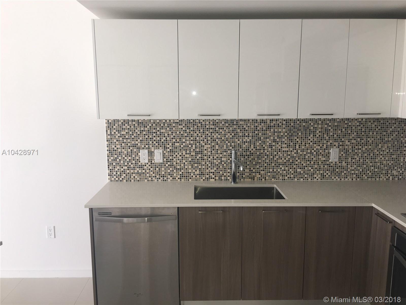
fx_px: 340
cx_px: 203
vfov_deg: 48.2
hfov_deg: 61.7
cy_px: 152
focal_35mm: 29
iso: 25
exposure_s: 1/30
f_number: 2.2
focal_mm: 4.15
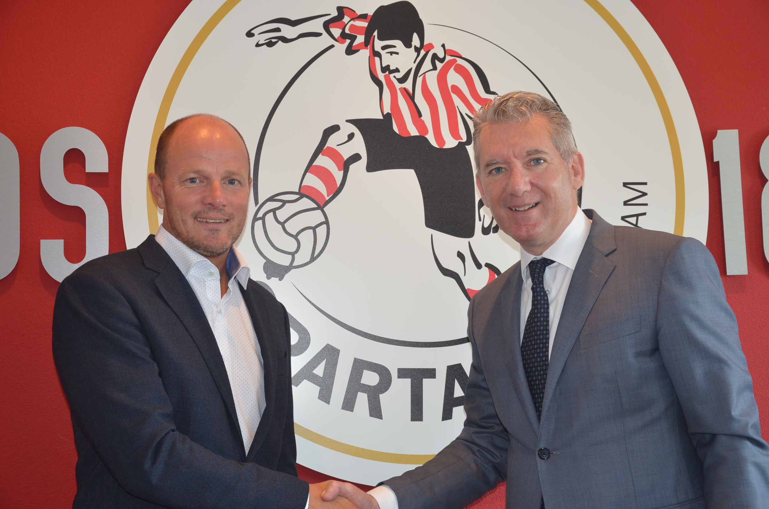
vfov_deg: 22.5
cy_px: 254
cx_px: 384
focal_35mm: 60
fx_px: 1279
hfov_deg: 33.5
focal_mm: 40
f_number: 4.5
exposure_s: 1/60
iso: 800
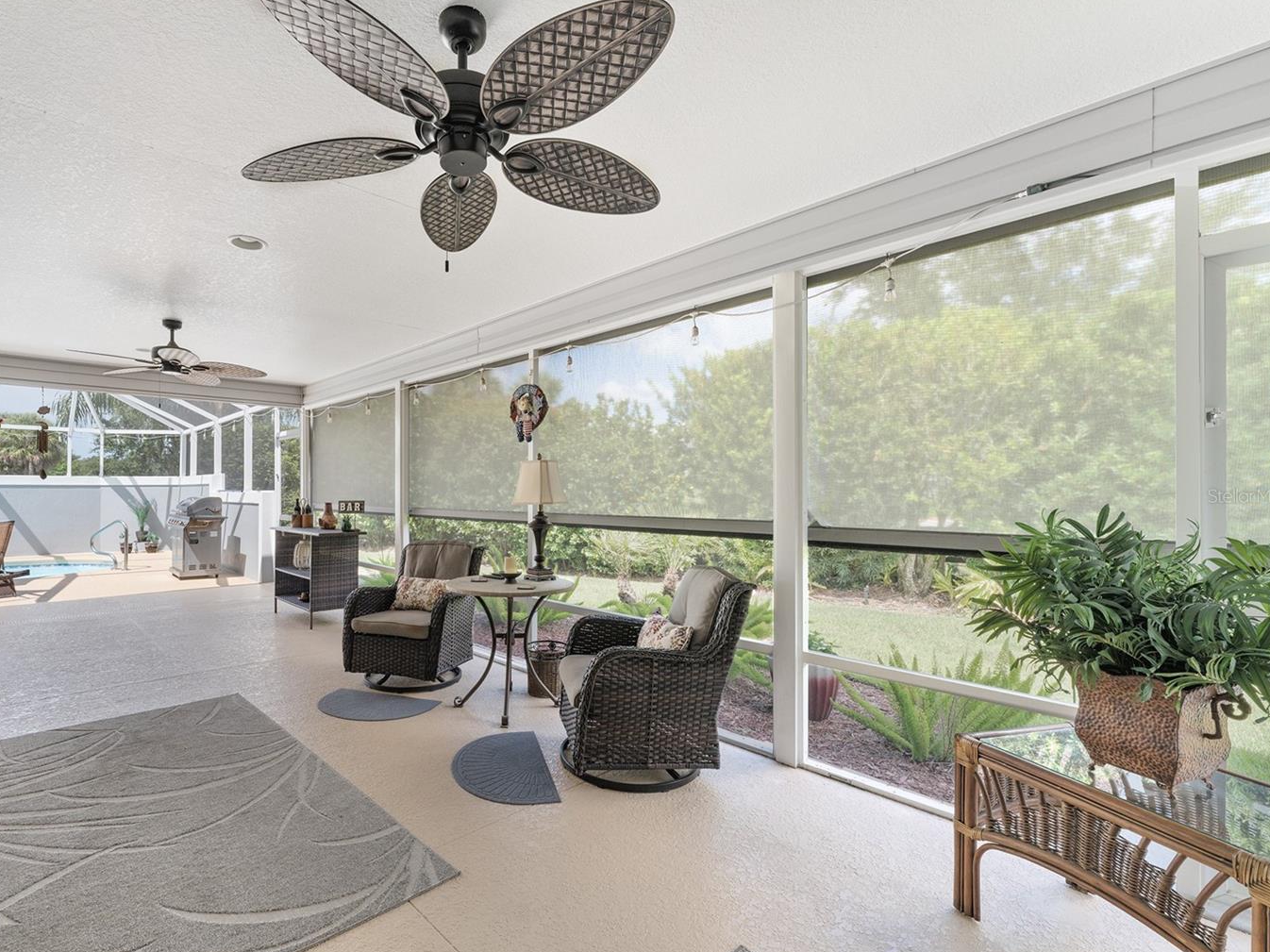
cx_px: 537
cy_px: 495
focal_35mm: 16
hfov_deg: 93.8
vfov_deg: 78.1
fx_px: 587
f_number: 8
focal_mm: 14
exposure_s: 1/15
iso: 320
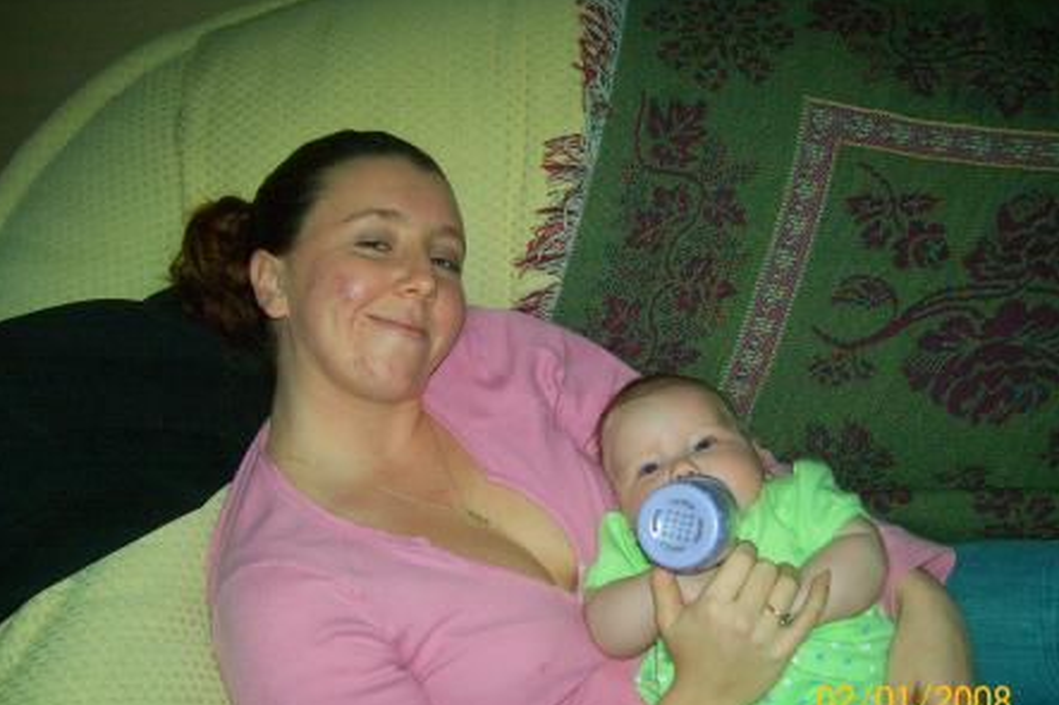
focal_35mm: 38
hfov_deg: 50.7
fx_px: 1117
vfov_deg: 35.0
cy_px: 396
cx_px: 528
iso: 140
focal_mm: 6
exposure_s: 1/64
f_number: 2.7
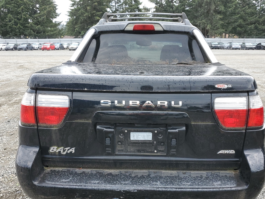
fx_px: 253
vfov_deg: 42.8
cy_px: 116
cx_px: 144
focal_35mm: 33
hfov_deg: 55.3
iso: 50
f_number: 1.5
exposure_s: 1/556
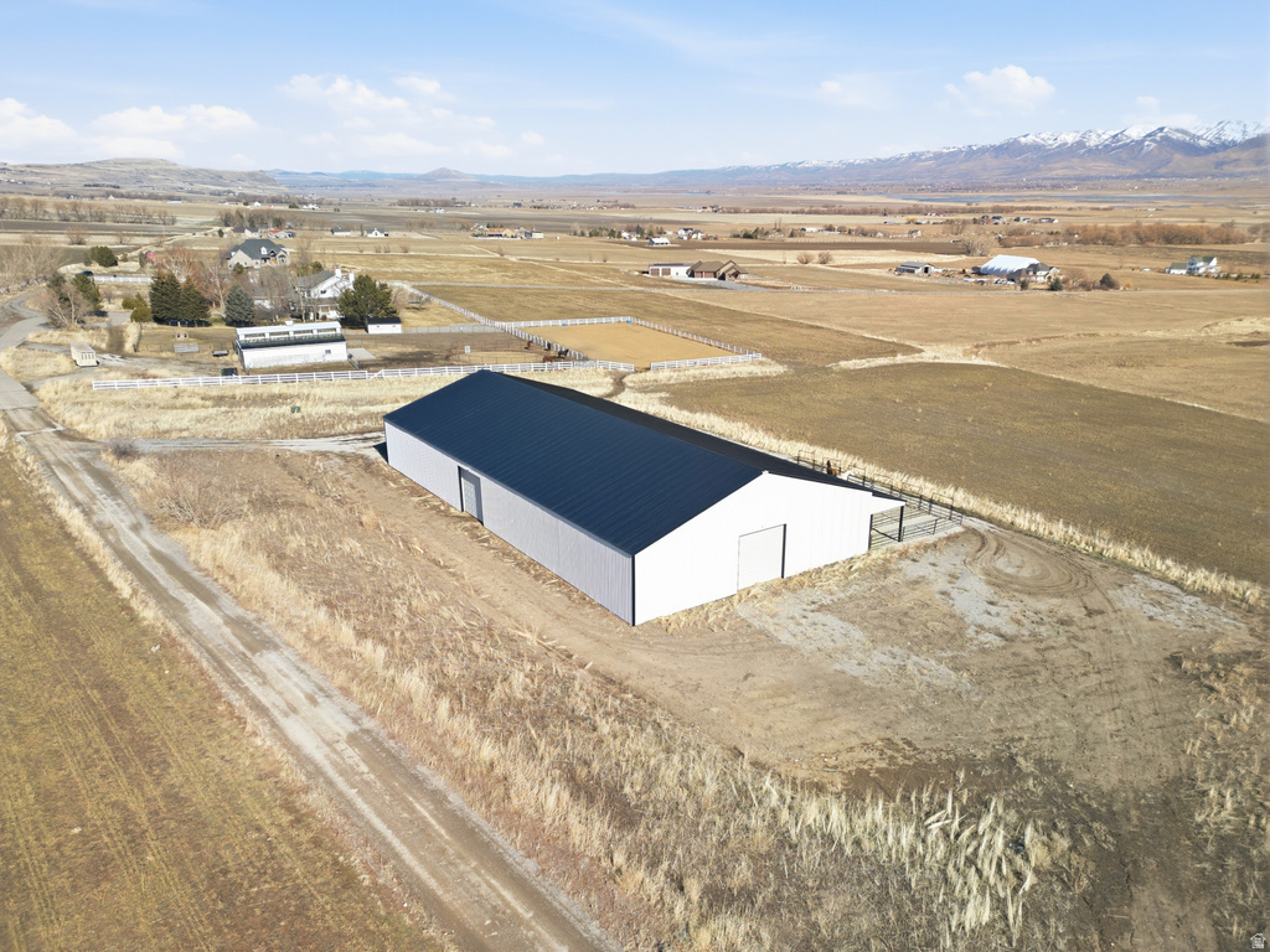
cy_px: 476
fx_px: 881
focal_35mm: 24
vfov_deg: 56.8
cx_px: 635
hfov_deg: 71.6
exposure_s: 1/2000
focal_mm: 6.7
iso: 150
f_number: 1.7
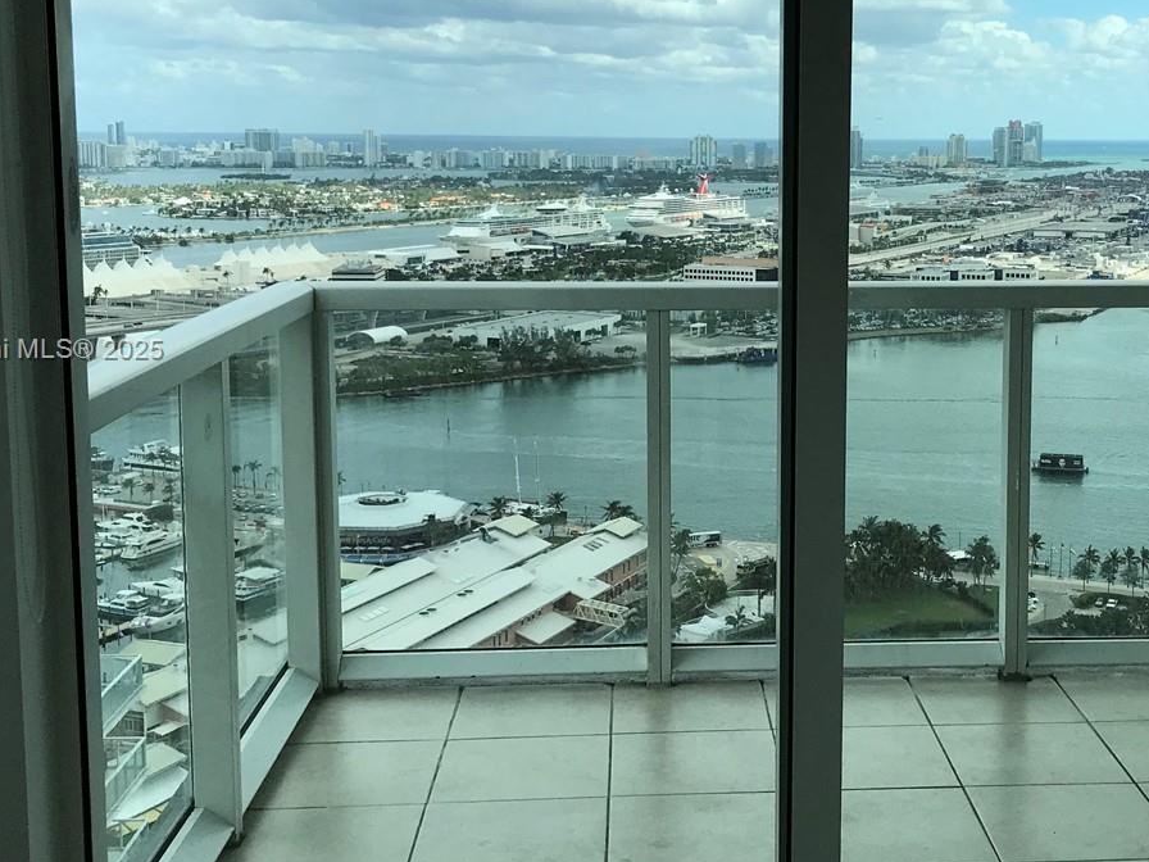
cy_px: 351
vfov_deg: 29.0
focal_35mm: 50
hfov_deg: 37.7
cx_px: 778
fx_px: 1660
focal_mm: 3.99
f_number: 1.8
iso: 20
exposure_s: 1/1773
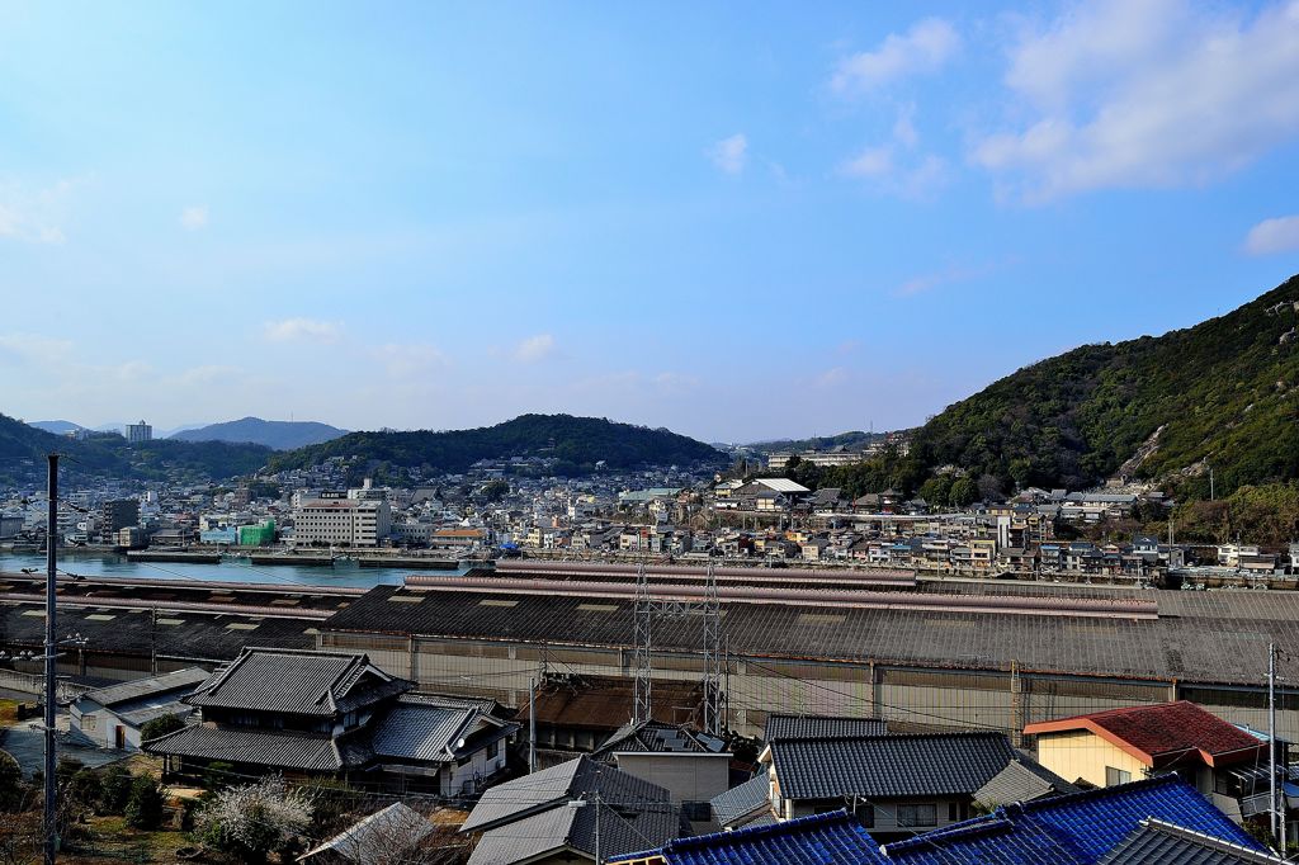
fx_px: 974
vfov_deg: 47.9
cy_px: 432
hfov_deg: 67.4
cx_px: 650
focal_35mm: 27
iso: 200
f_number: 11
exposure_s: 1/200
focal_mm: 18
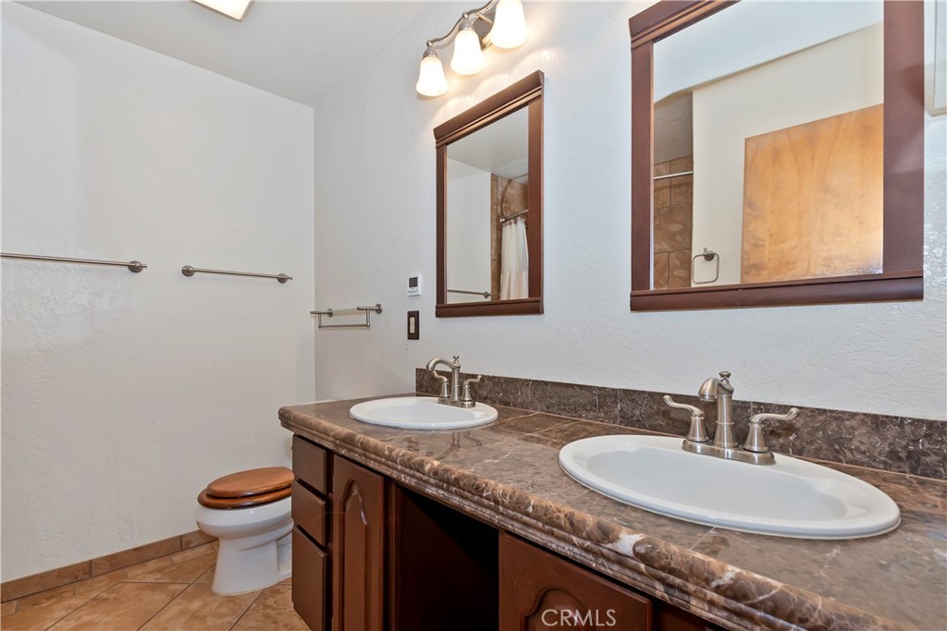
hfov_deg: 100.4
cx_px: 474
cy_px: 316
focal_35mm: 15
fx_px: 395
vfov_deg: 77.3
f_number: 8
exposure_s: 1/30
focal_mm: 10
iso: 400
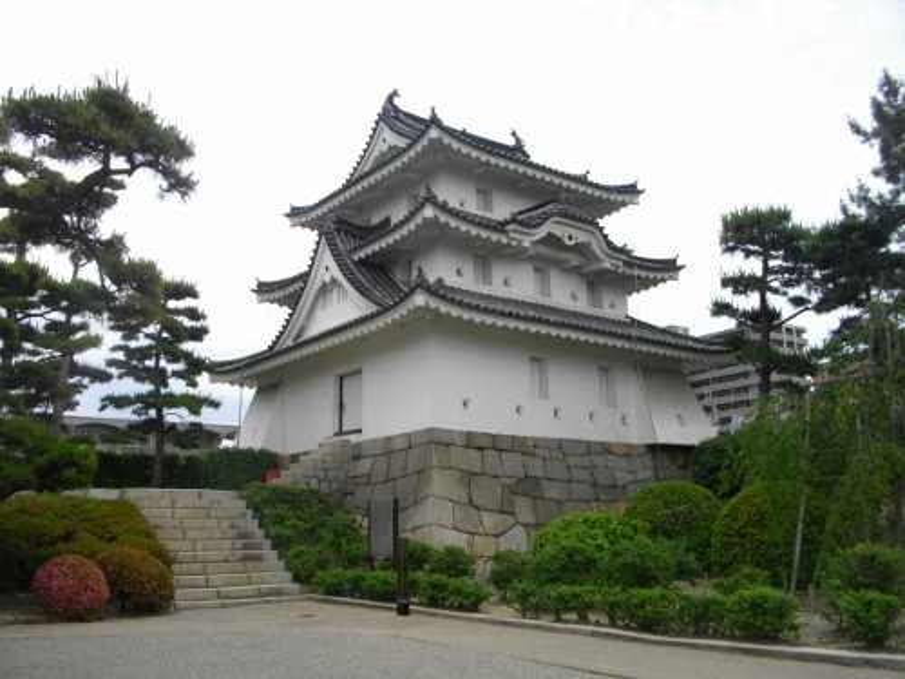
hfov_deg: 56.8
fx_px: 837
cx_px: 452
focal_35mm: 32
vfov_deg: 44.2
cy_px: 340
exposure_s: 1/320
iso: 100
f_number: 5.5
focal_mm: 5.7
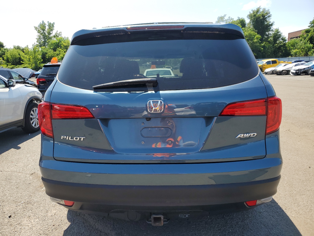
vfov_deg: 53.1
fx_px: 236
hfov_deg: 67.3
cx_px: 157
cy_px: 118
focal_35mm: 26
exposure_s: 1/1429
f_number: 1.5
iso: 50
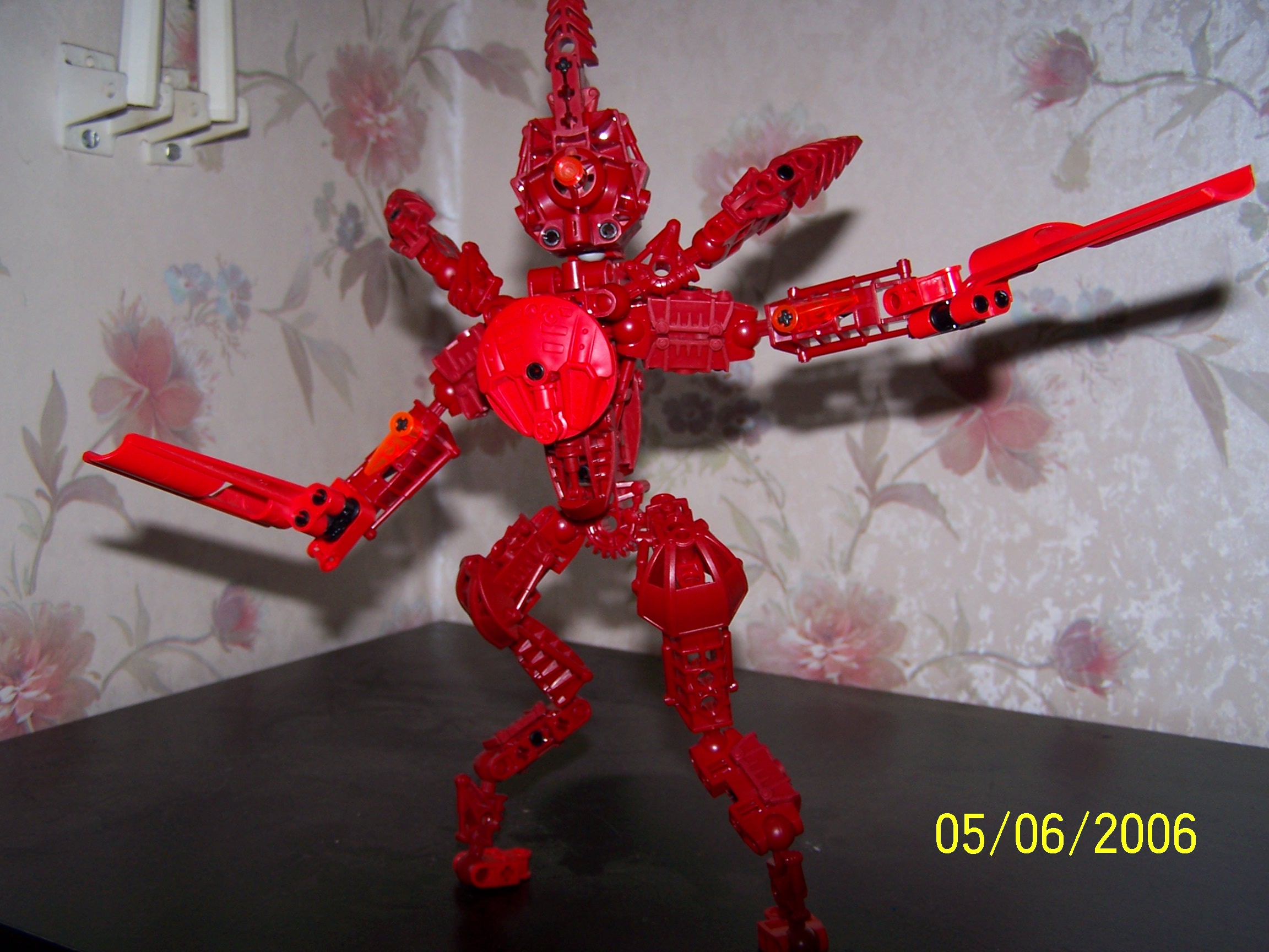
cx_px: 634
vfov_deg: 37.7
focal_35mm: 38
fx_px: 1393
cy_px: 476
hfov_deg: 49.0
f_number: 2.8
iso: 80
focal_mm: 6.3
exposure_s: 1/60
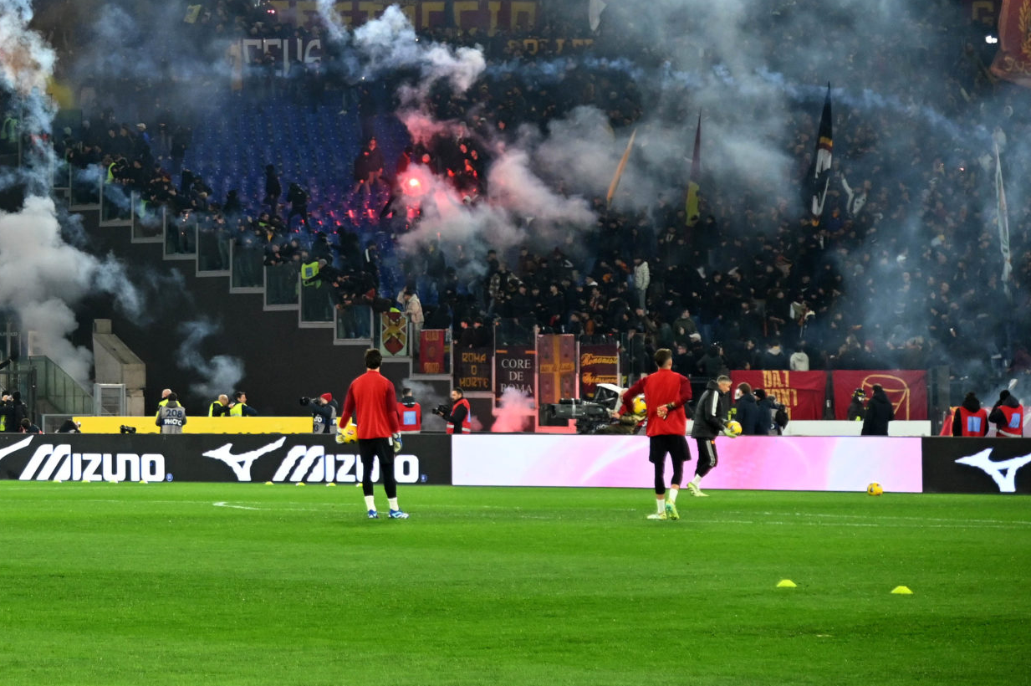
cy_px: 32
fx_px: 4636
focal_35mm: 162
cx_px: 8
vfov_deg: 8.4
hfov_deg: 12.5
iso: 2000
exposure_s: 1/640
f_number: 4
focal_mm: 78
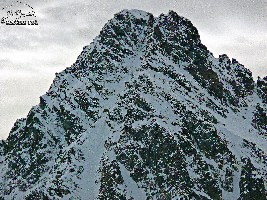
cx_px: 134
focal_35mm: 420
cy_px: 100
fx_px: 3240
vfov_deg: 3.5
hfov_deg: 4.7
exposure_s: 1/250
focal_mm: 88.8
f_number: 5.6
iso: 100
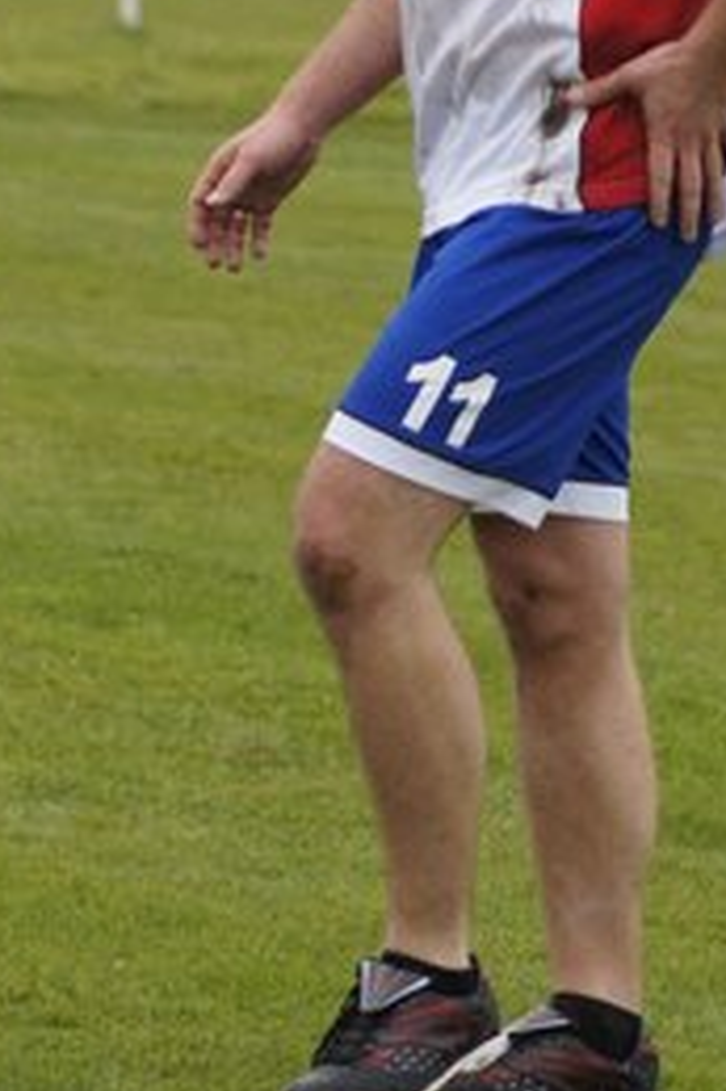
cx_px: 371
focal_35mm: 444
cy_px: 153
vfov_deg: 4.6
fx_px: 13448
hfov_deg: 3.1
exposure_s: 1/1250
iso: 1600
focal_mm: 140
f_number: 5.6
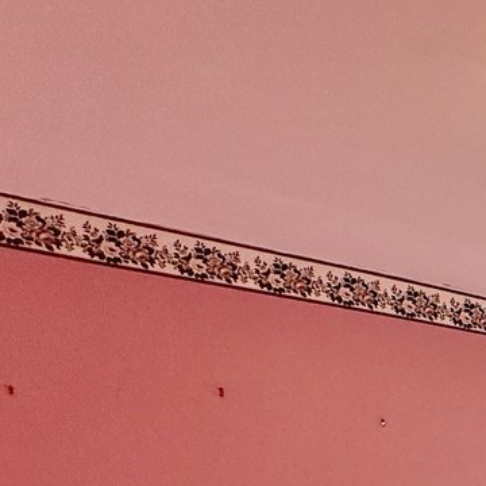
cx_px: 782
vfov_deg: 28.2
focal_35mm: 52
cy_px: 596
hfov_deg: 23.7
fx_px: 826
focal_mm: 2.22
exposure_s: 1/120
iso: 250
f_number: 2.2
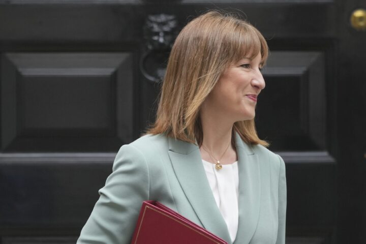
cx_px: 183
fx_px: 2033
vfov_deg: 6.9
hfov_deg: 10.3
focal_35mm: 200
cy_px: 122
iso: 800
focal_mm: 200
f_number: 2.8
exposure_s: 1/1000
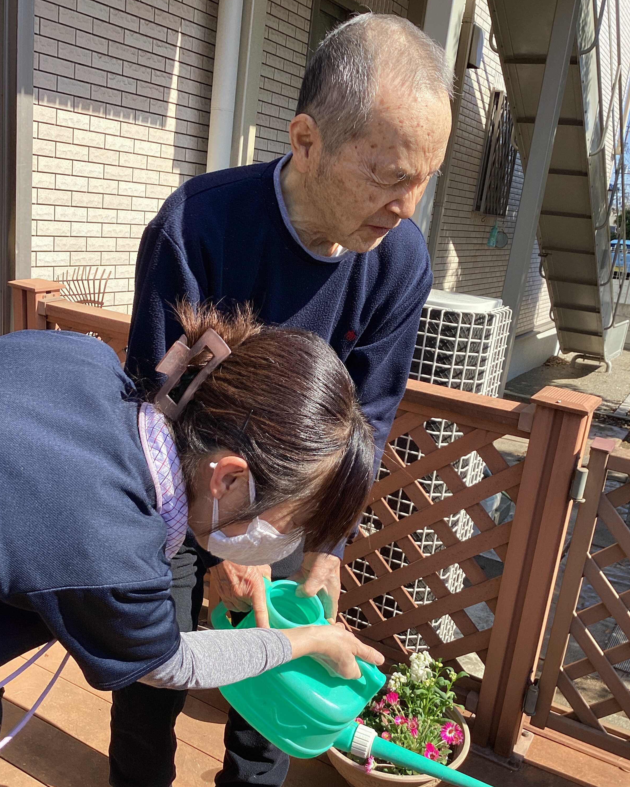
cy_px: 417
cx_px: 311
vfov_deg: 54.2
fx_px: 769
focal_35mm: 33
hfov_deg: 44.5
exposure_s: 1/443
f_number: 2.4
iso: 25
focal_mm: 3.3
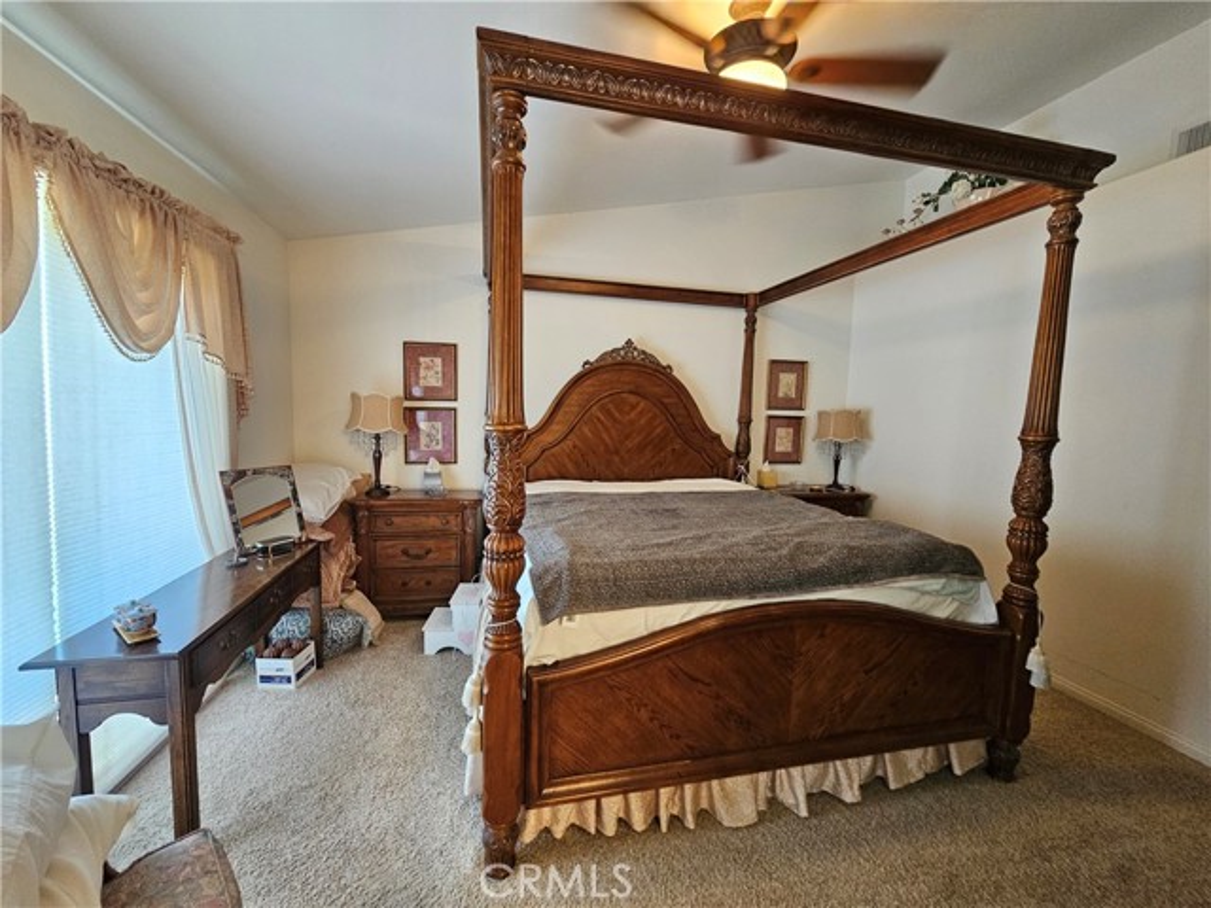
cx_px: 606
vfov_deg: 89.9
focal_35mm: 13
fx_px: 455
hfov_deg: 106.2
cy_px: 454
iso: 400
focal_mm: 2.2
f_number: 2.2
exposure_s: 1/30
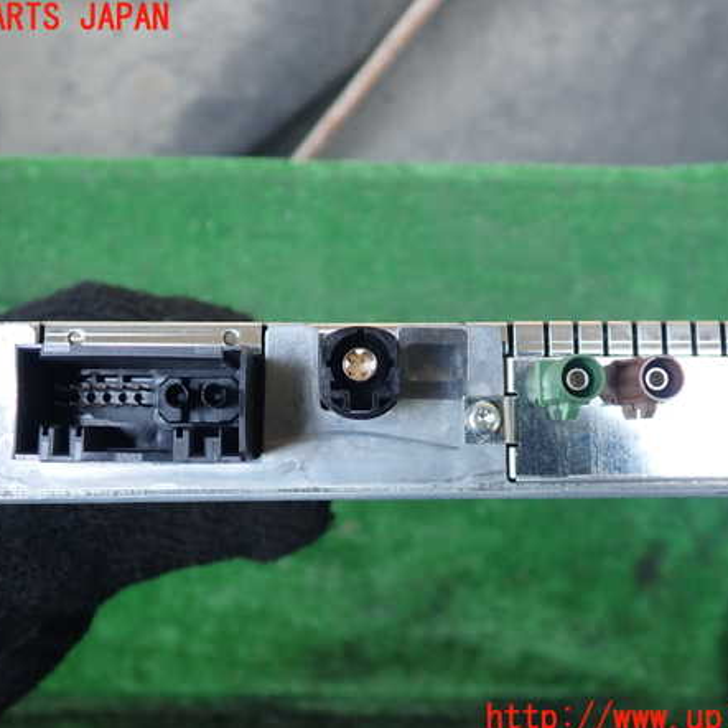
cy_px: 369
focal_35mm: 36
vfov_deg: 46.0
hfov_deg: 46.0
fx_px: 857
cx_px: 364
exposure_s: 1/60
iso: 160
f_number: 2.3
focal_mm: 5.4
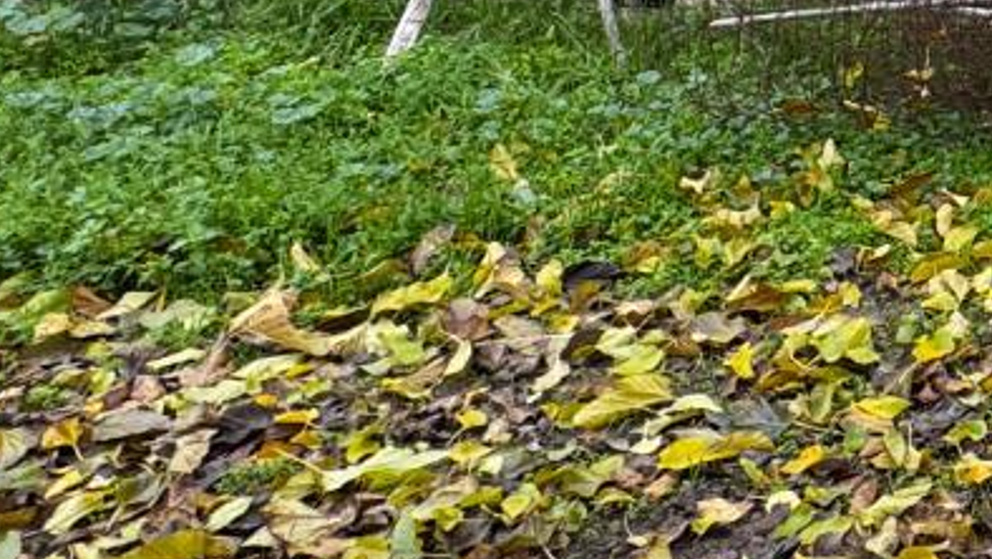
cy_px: -326
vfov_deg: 18.0
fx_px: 1526
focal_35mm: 58
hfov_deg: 26.8
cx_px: 1450
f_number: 2.2
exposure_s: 1/160
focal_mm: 2.22
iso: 40
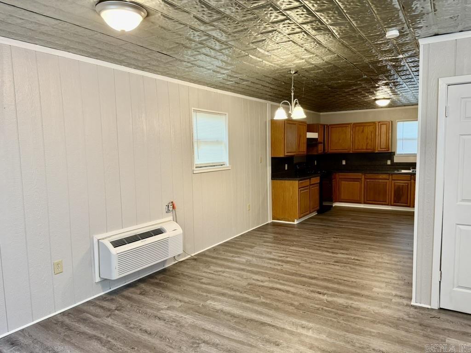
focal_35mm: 24
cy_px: 176
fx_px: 327
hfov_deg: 71.6
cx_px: 236
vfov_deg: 56.8
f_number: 1.78
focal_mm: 6.76
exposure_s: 1/60
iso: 200
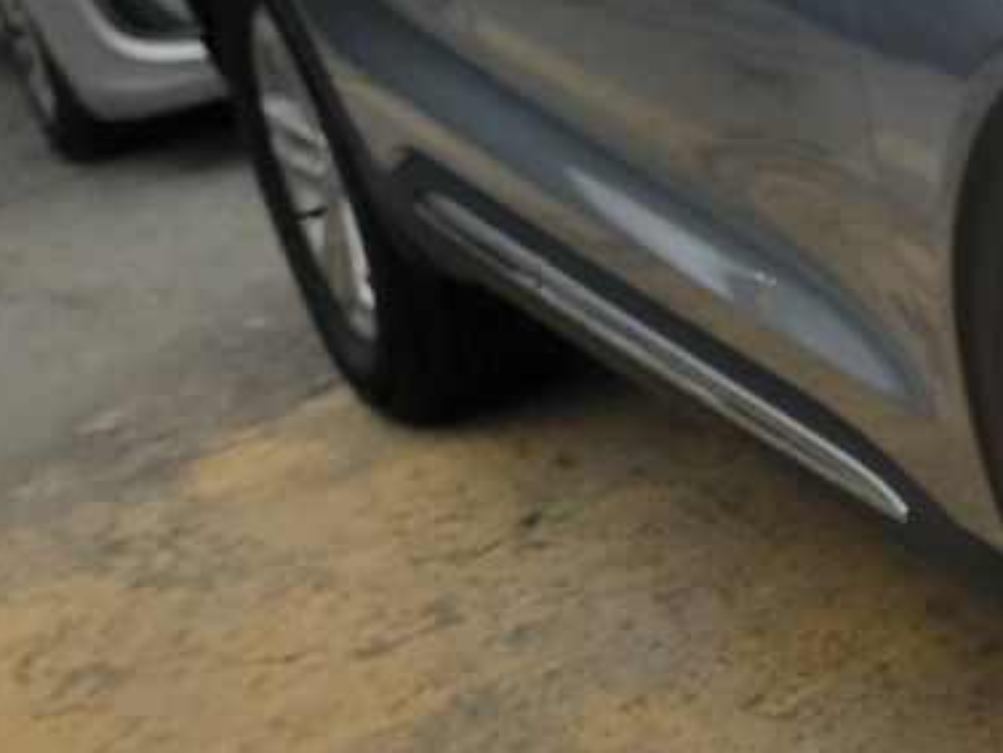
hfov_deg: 16.0
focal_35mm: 102
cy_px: -75
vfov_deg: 14.2
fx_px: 2955
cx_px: 1865
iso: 50
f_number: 1.8
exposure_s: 1/140
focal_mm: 6.7
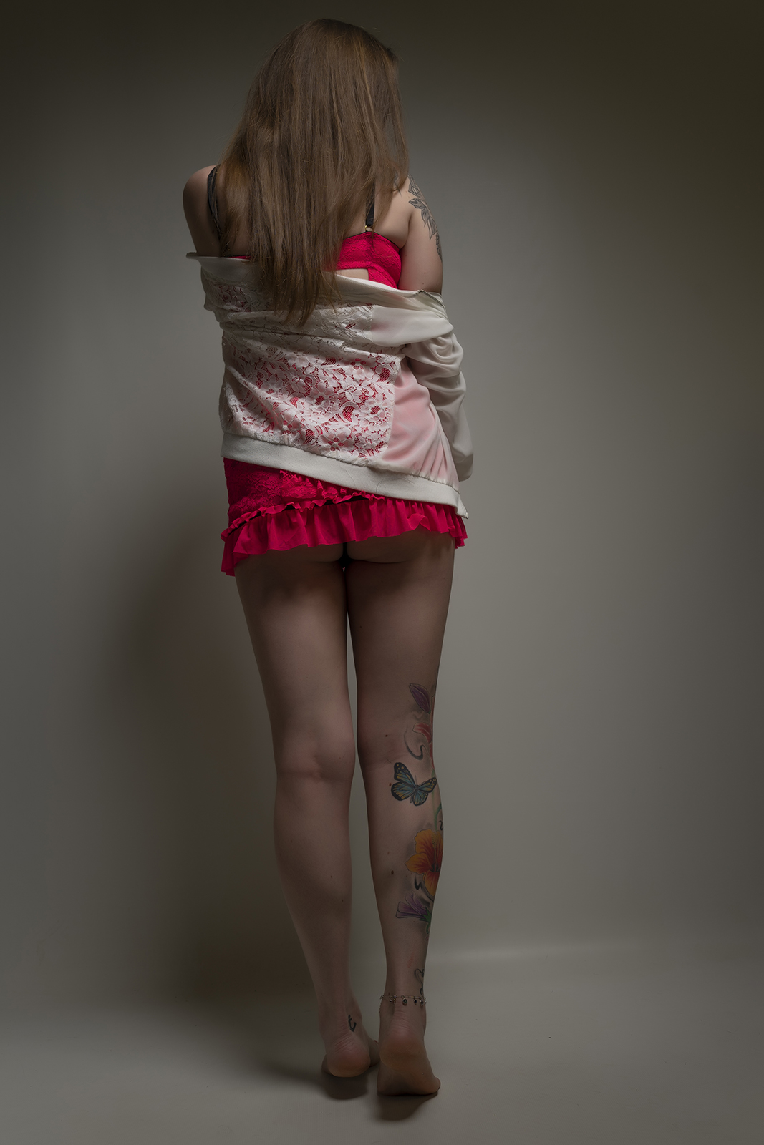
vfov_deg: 54.4
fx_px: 1114
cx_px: 382
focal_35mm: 35
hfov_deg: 37.9
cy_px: 572
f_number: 5.6
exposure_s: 1/200
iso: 50
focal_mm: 35
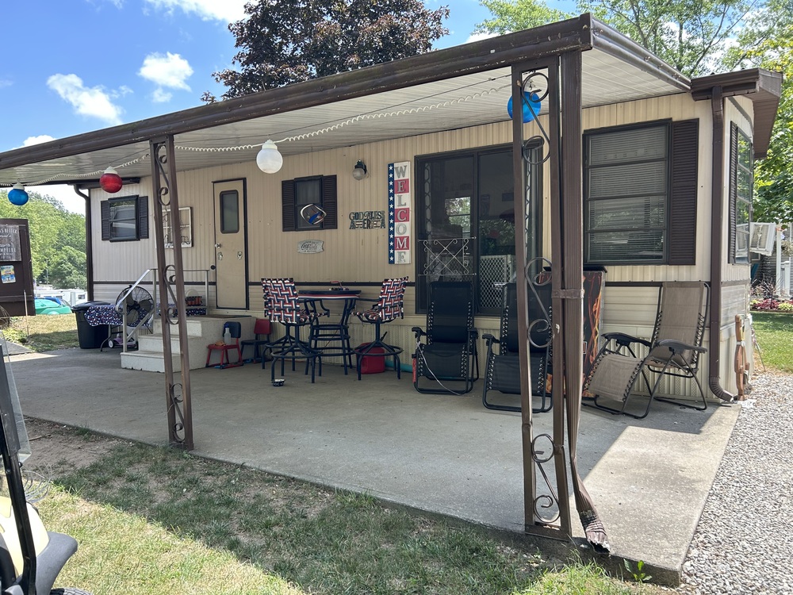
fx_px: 596
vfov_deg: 53.1
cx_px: 396
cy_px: 298
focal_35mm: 26
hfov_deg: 67.3
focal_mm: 5.7
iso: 50
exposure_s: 1/687
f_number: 1.5
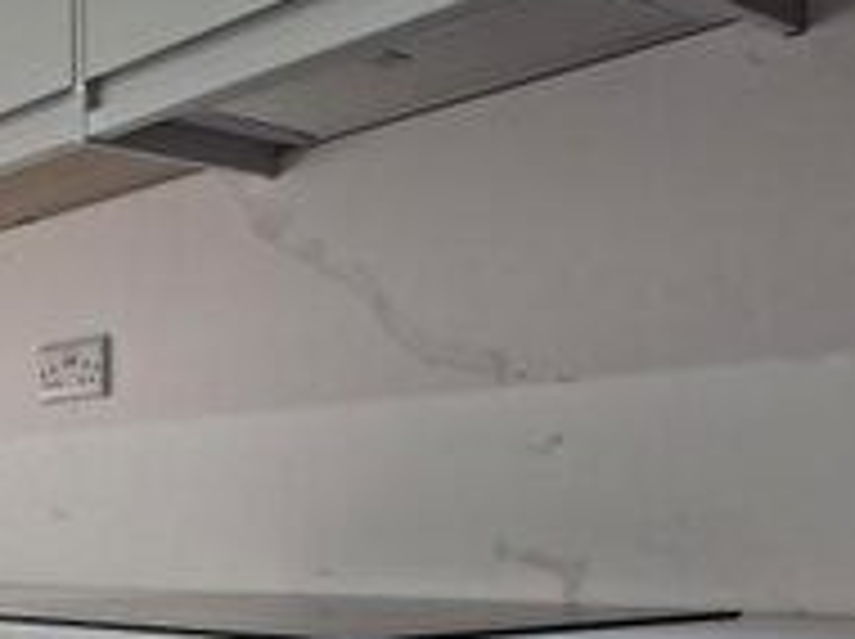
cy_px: 556
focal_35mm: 59
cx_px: -22
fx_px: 1455
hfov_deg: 30.2
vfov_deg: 24.2
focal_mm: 2.35
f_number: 2.2
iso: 160
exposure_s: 1/100
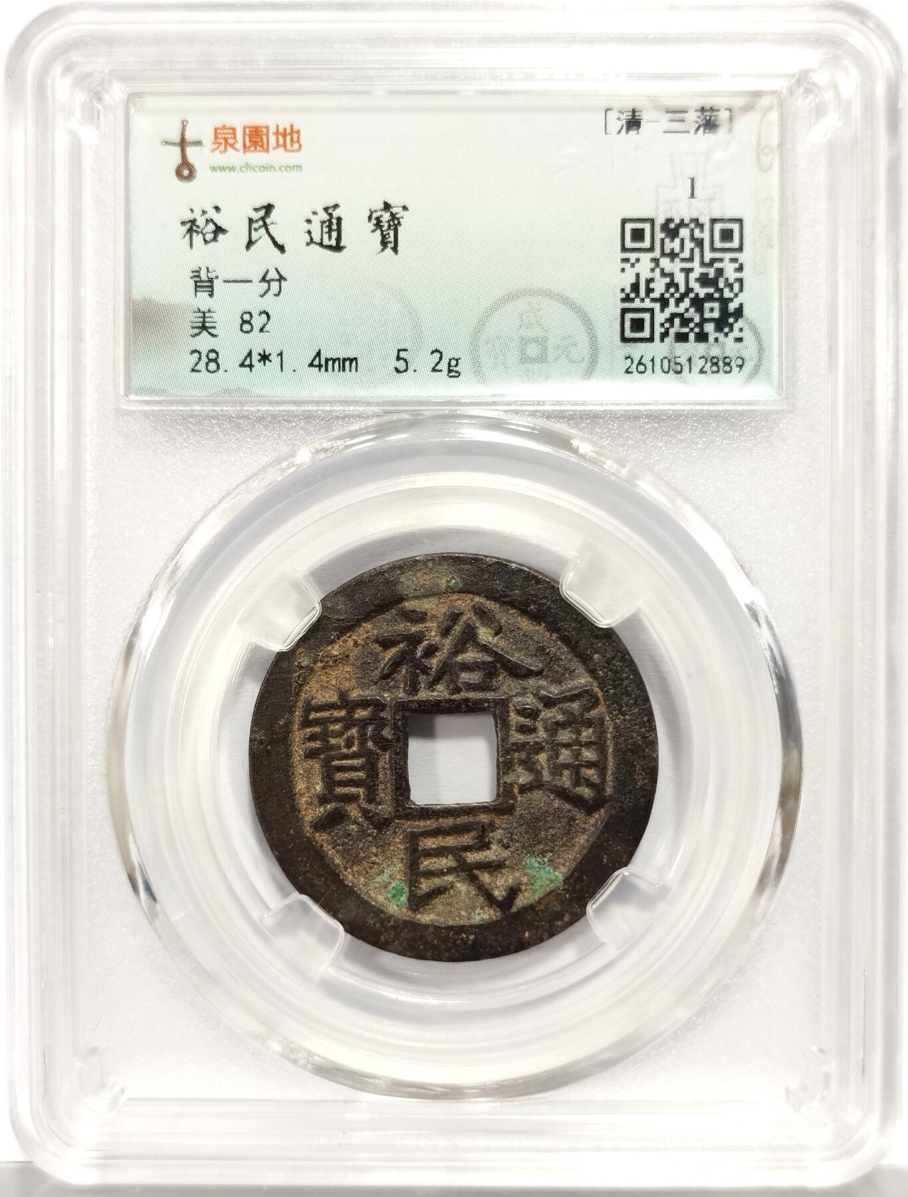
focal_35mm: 54
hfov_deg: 27.2
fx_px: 1874
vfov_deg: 35.4
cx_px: 454
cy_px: 598
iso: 200
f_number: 16
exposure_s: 1/100
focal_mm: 5.56
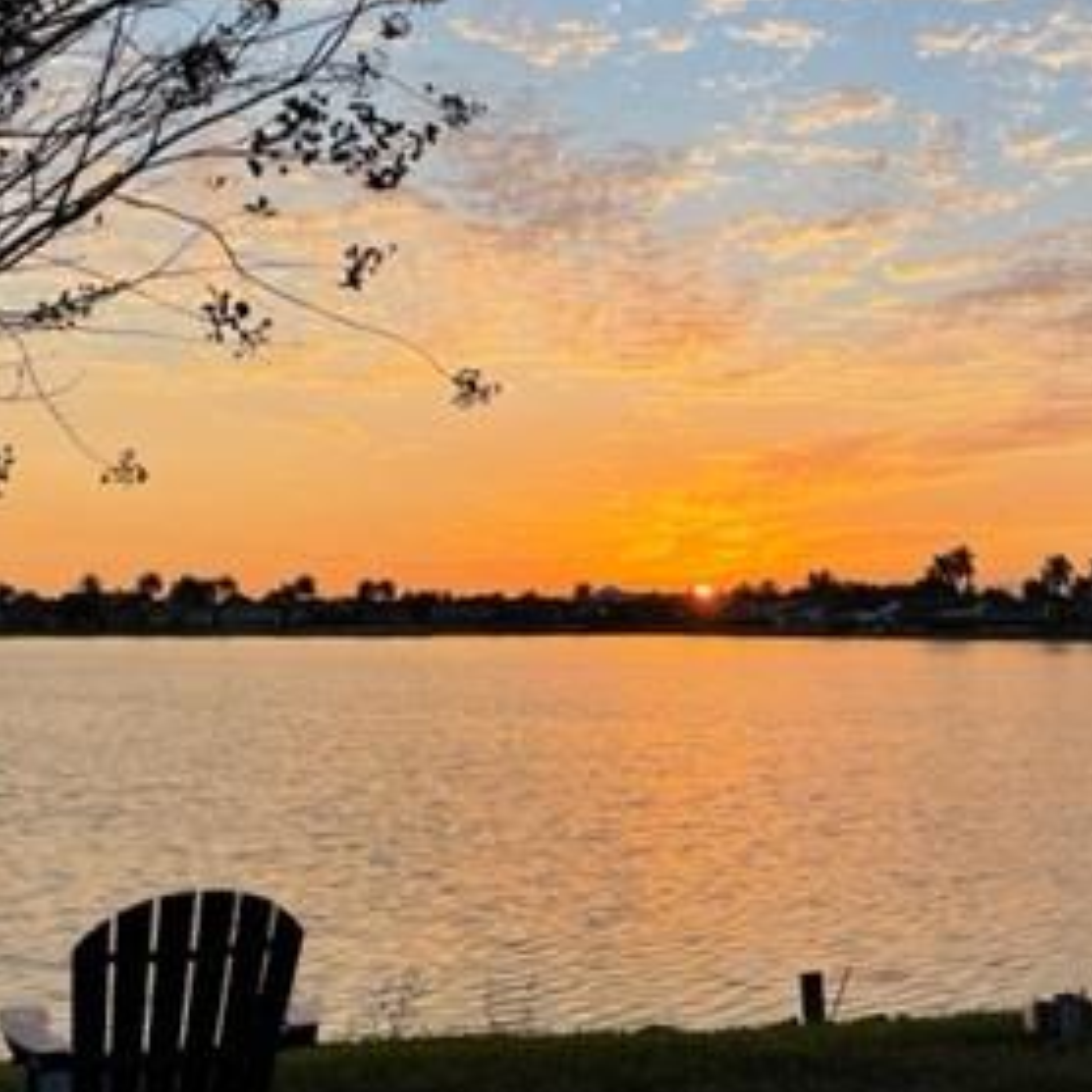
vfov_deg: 31.9
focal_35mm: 53
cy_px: 365
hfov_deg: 31.7
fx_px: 1892
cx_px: 809
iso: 32
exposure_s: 1/1119
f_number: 1.6
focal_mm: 5.1
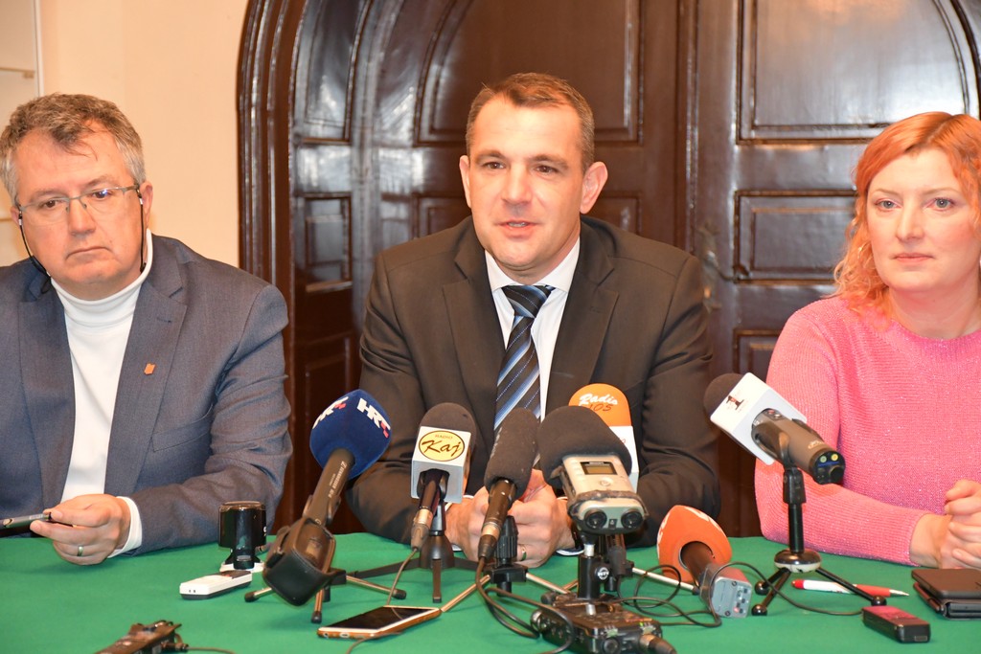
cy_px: 327
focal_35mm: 93
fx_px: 2534
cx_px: 490
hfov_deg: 21.9
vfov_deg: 14.7
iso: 3200
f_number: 5
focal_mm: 62
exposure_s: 1/60
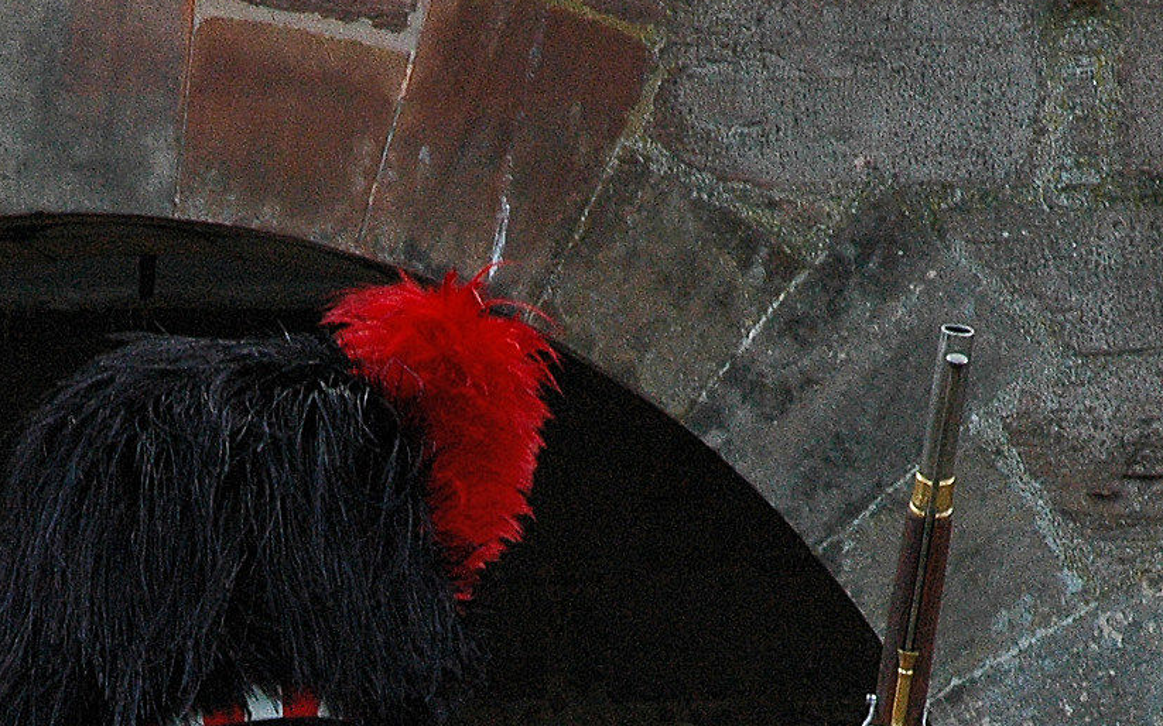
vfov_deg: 4.2
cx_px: 304
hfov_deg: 6.7
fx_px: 9887
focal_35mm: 312
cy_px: 983
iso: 800
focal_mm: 70
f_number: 16
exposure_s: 1/60
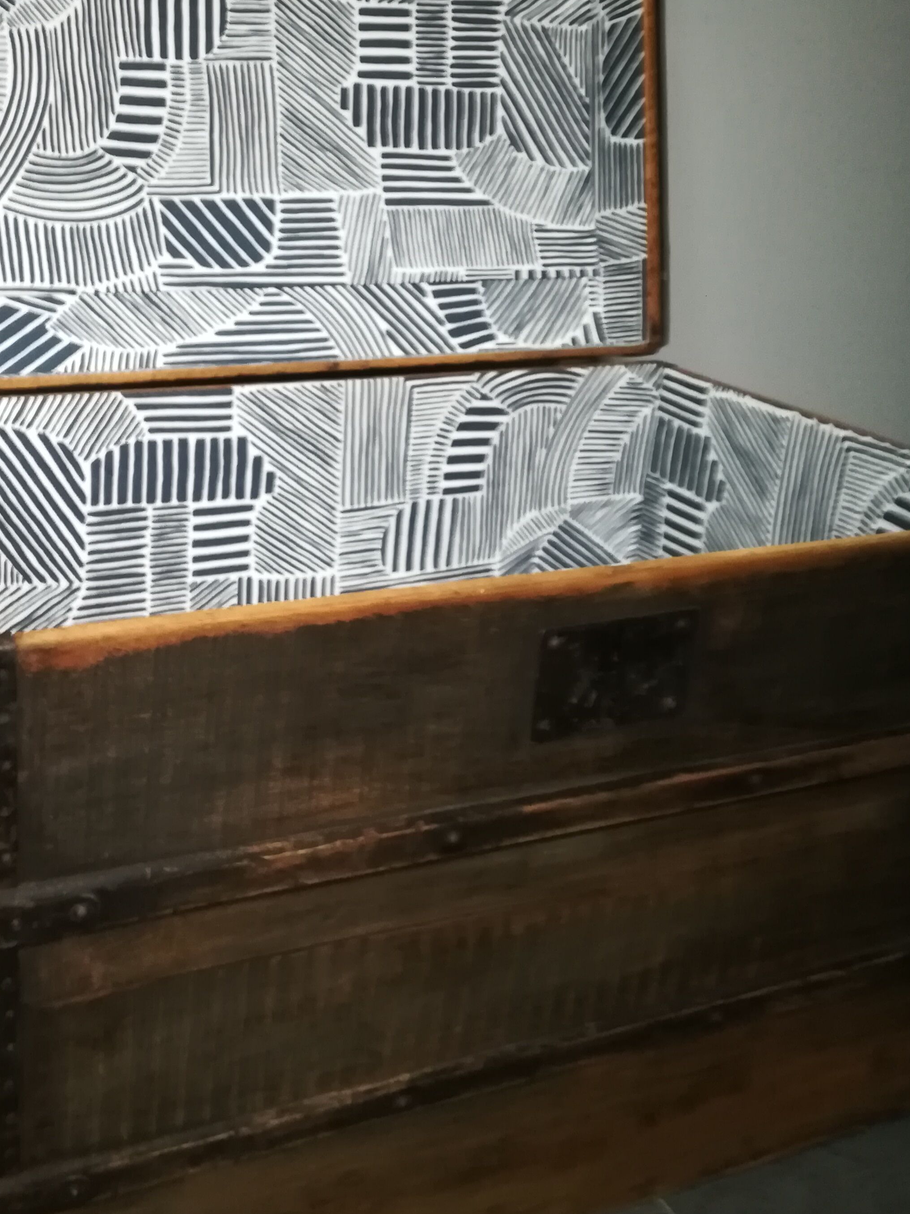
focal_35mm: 38
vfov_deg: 48.9
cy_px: 548
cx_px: 272
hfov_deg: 37.1
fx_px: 1332
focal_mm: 3.83
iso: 500
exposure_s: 1/20
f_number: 2.2
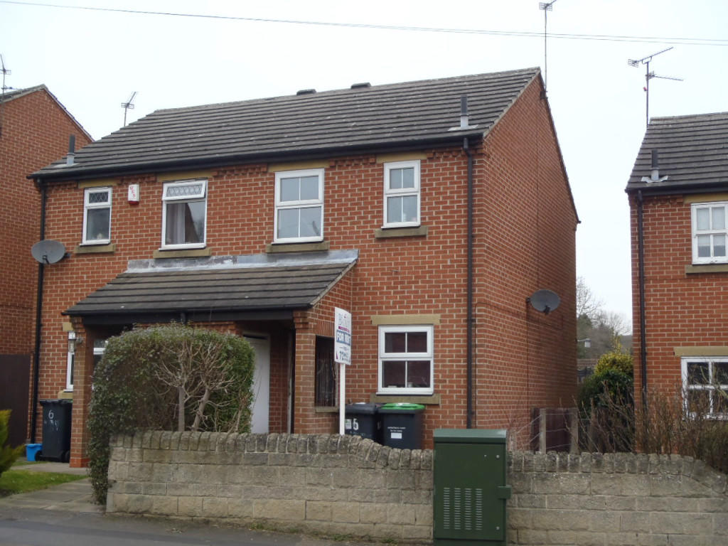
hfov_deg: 41.2
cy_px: 273
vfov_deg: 31.5
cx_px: 364
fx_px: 967
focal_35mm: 46
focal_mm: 8.25
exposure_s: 1/40
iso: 100
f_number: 4.9
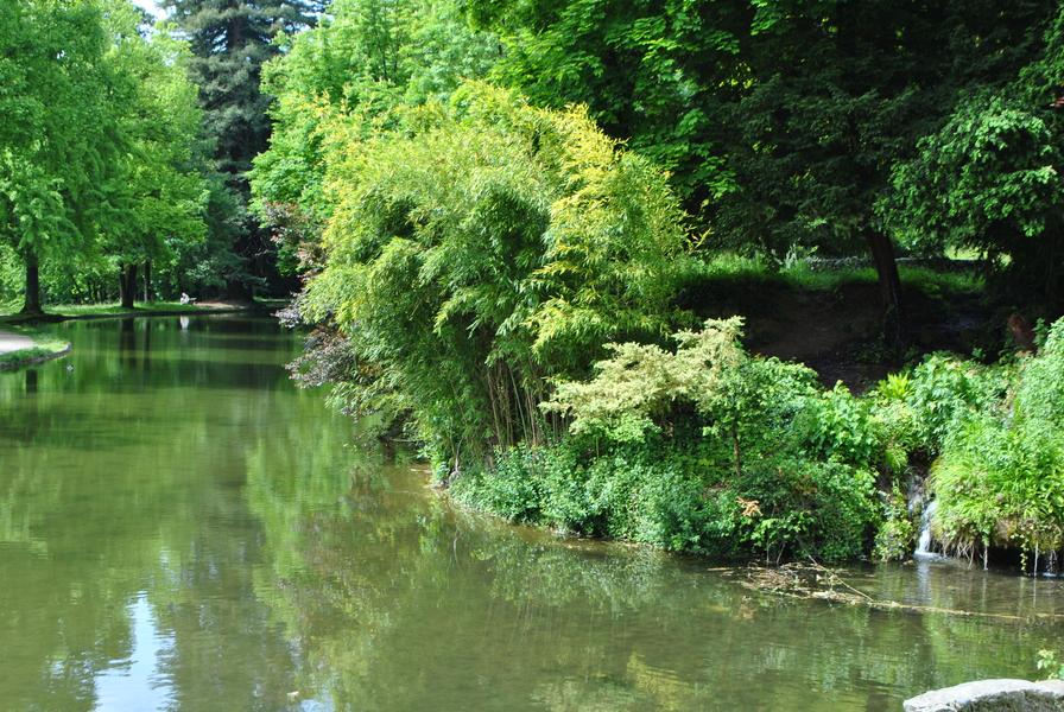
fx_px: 1598
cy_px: 356
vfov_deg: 25.1
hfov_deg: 36.8
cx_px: 532
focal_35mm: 54
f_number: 9
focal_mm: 36
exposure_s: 1/100
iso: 200
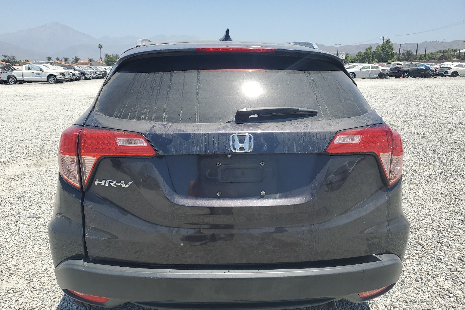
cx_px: 225
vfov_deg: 46.3
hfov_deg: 65.5
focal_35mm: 28
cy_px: 175
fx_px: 362
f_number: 1.5
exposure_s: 1/2500
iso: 50
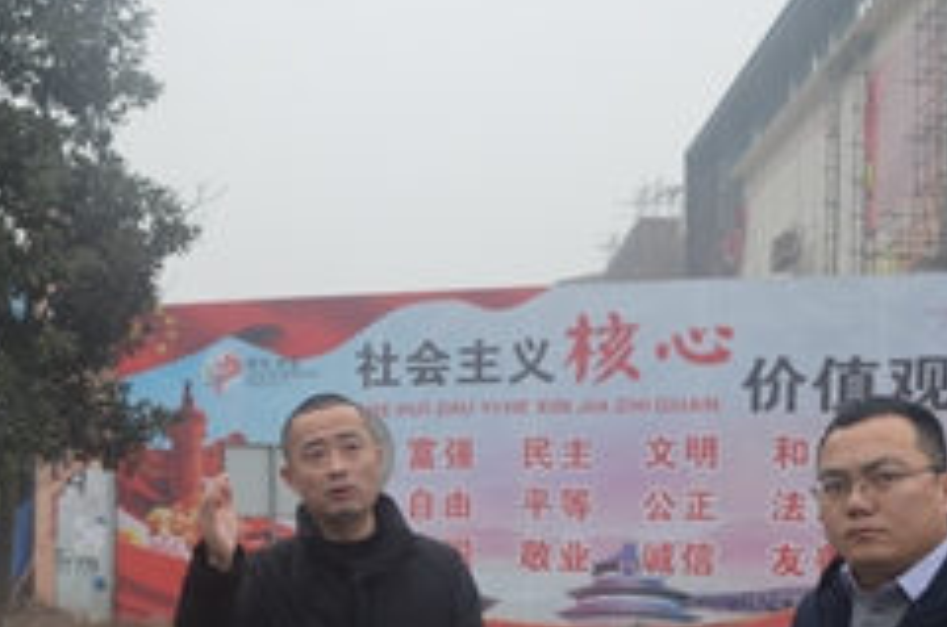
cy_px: 597
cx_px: 300
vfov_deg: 17.7
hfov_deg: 26.9
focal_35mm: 75
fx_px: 1969
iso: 200
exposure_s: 1/200
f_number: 6.3
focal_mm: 24
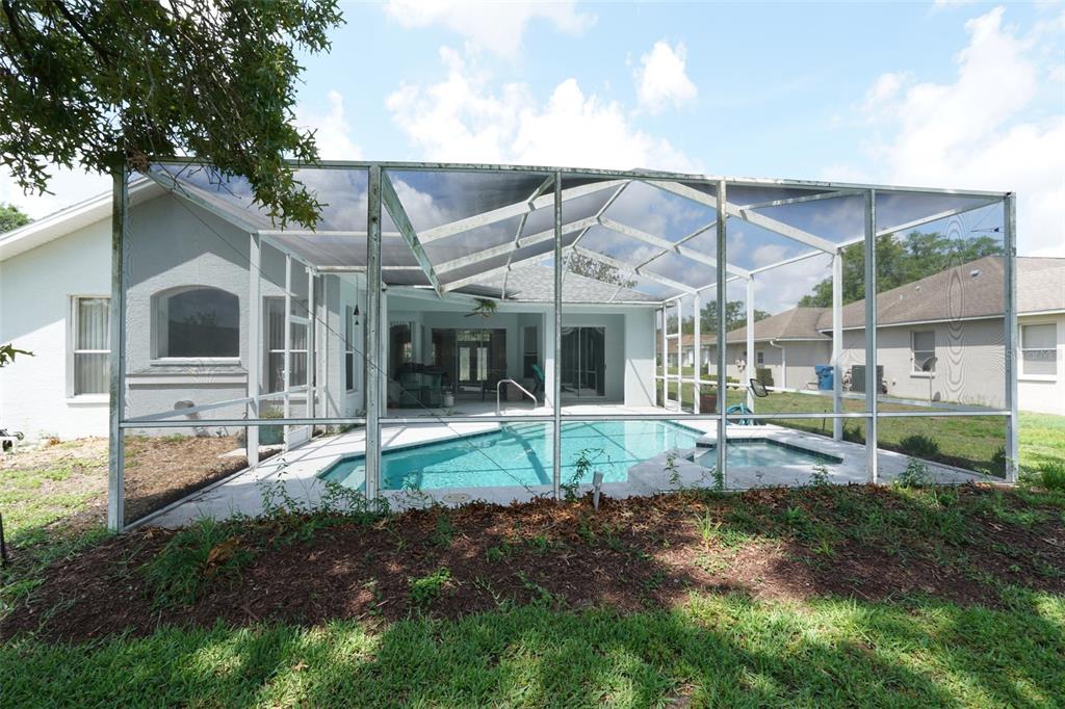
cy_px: 354
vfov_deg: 72.0
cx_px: 532
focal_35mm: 16
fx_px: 488
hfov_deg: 95.0
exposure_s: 1/50
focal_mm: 16.5
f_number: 16
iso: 200
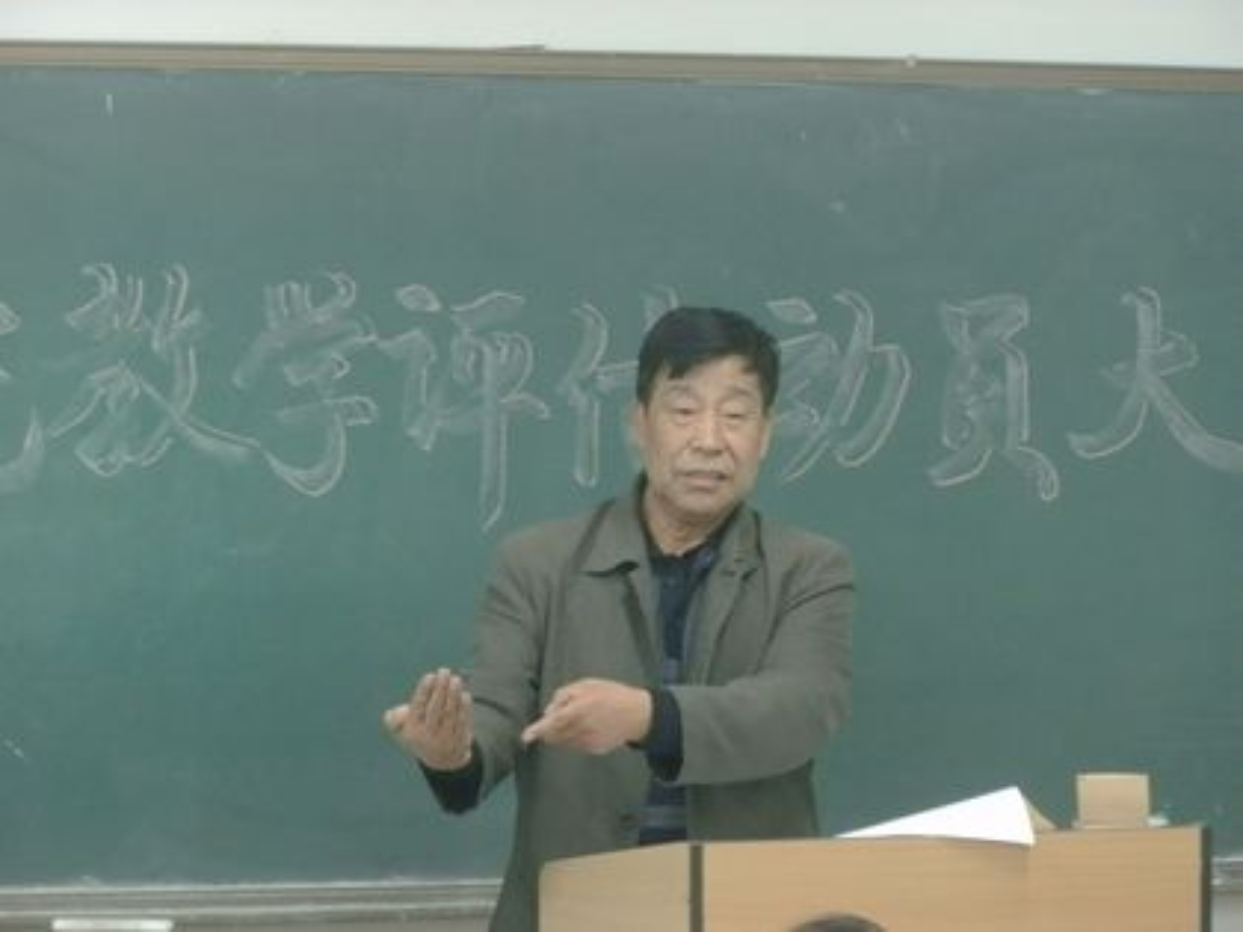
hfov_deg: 11.0
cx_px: 622
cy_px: 466
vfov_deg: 8.3
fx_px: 6428
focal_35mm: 179
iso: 800
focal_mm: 32.1
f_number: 4.2
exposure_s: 1/15
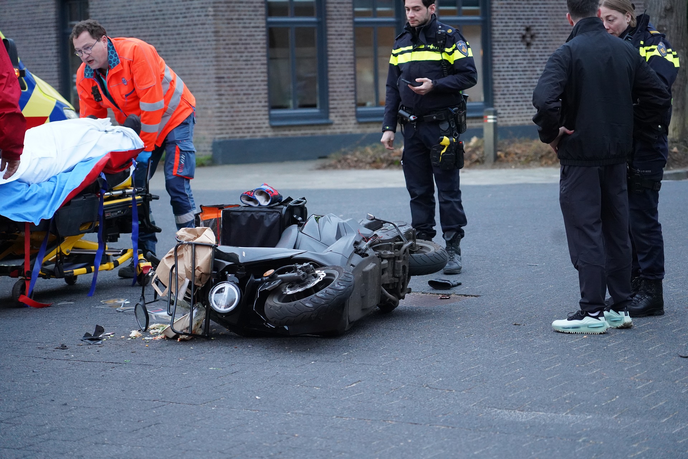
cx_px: 344
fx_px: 2007
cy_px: 230
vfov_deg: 13.0
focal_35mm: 105
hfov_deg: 19.5
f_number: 4
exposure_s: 1/160
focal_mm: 105
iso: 6400
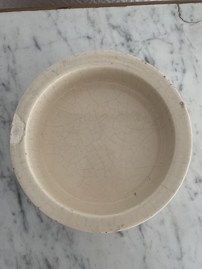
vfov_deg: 67.3
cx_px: 101
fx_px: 202
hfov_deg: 53.1
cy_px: 134
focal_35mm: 26
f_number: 1.8
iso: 160
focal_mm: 4.25
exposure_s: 1/60
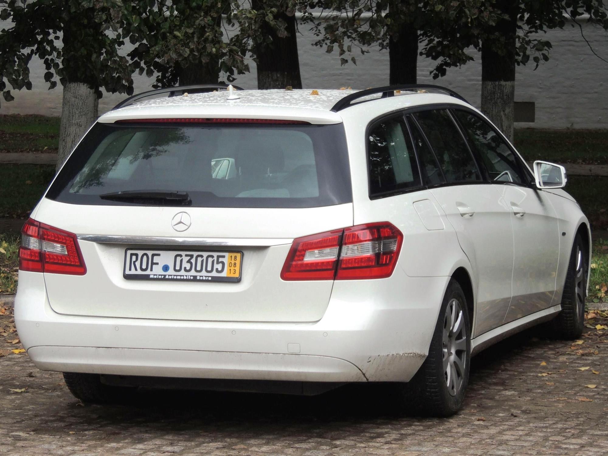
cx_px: 304
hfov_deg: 18.7
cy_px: 228
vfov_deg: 14.1
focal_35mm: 105
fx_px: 1844
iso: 100
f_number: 4.2
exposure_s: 1/200
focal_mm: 18.7
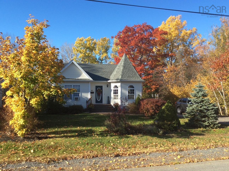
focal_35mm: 32
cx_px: 114
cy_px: 86
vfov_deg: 44.1
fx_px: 211
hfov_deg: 56.9
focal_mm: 3.3
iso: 32
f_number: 2.4
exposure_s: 1/615
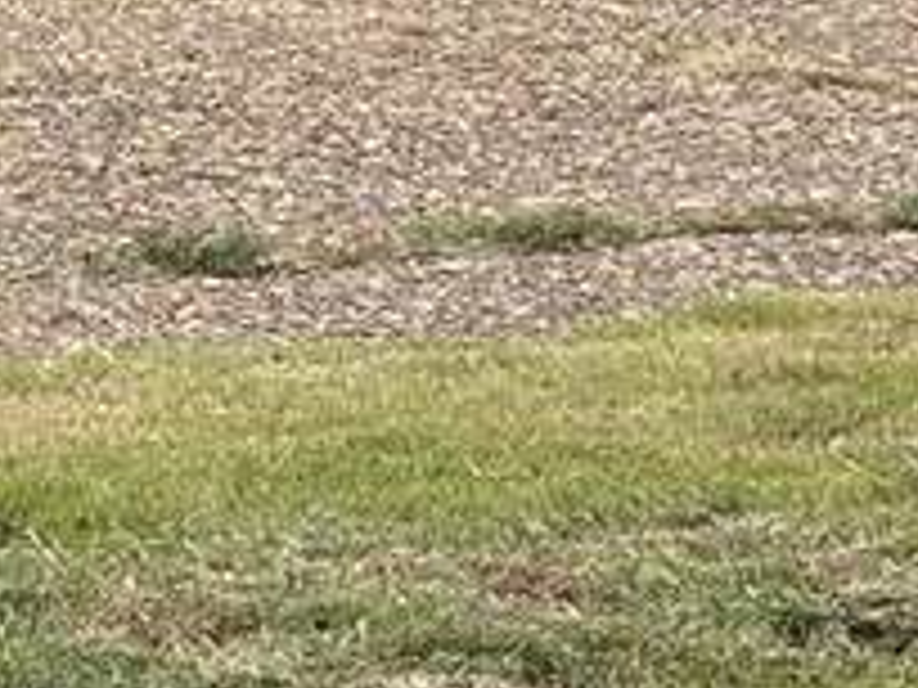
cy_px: -886
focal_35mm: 301
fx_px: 7982
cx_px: -364
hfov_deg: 6.5
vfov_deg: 4.8
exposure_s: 1/8197
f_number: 1.78
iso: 100
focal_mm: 6.86
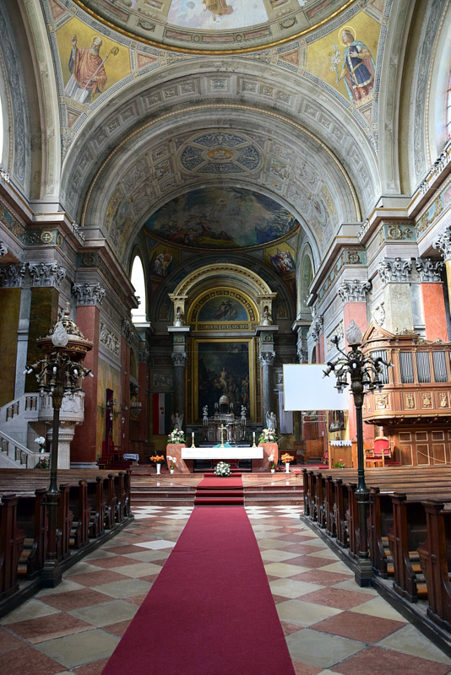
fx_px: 507
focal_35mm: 27
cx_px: 226
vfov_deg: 67.4
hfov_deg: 48.0
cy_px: 338
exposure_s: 1/15
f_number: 5
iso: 1600
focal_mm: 18
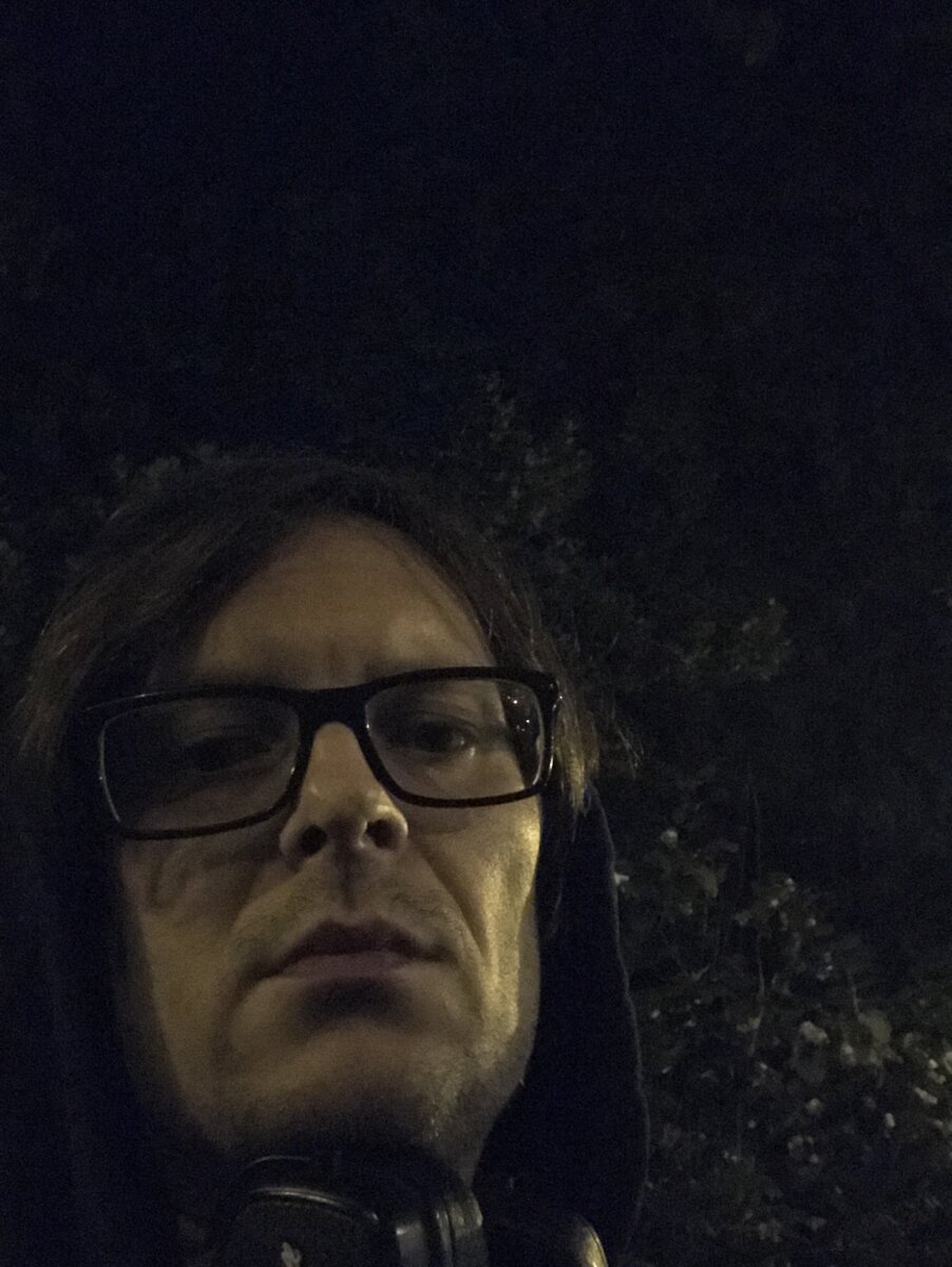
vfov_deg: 56.8
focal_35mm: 32
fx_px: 1172
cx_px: 476
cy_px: 634
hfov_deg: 44.2
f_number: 2.2
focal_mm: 2.87
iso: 2000
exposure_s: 1/17
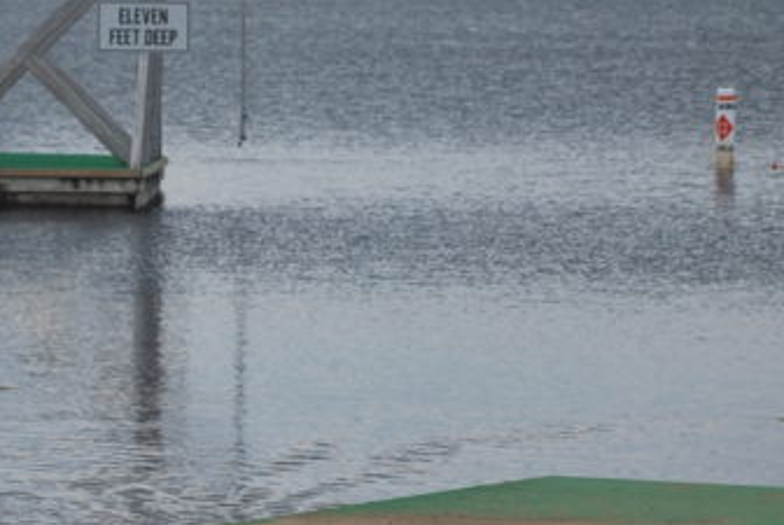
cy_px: 217
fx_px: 5561
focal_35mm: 255
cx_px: 294
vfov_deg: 5.4
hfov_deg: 8.1
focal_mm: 52
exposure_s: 1/125
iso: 100
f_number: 5.6
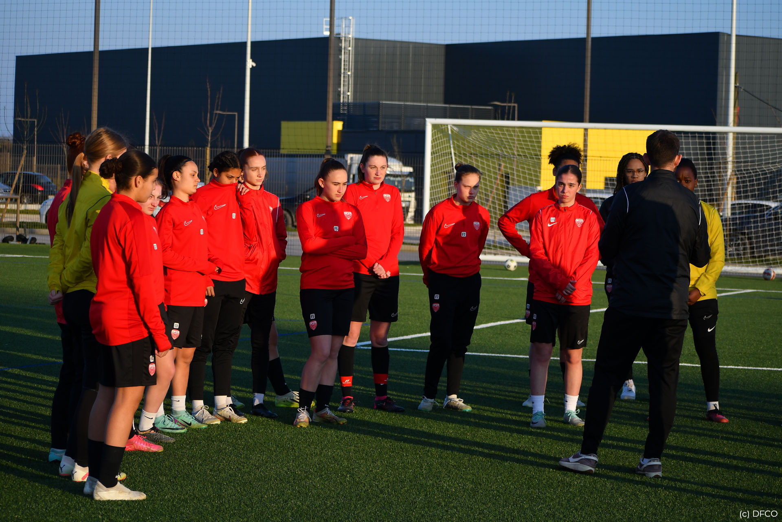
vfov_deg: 13.0
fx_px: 2281
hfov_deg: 19.5
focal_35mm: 105
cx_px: 391
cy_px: 261
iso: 280
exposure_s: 1/1250
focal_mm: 70
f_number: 4.5
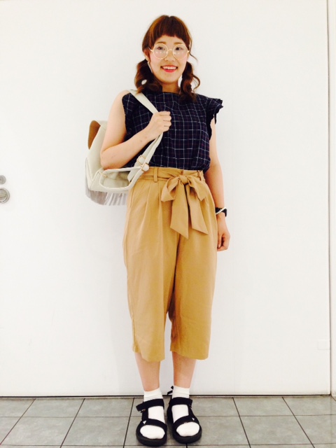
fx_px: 427
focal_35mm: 33
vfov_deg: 55.4
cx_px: 168
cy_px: 224
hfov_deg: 42.9
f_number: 2.4
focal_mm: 4.12
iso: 160
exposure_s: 1/20
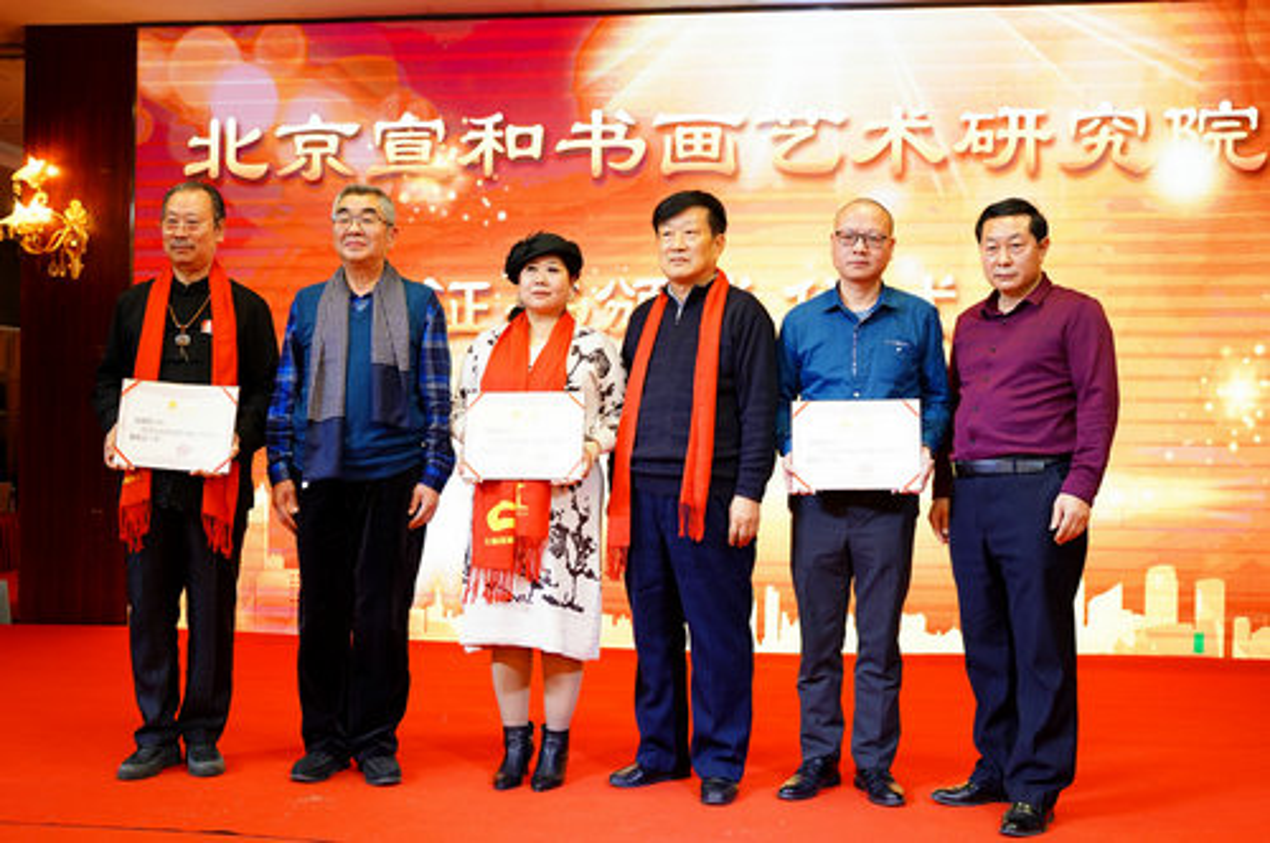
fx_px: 1166
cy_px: 422
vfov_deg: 39.8
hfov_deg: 57.1
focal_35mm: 33
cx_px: 635
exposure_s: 1/200
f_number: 2.8
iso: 800
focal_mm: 33.1
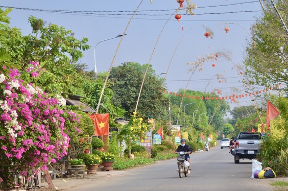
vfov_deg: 10.0
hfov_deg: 15.0
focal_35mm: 137
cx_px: 165
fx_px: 1094
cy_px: 94
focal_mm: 66
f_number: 5.3
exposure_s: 1/500
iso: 400
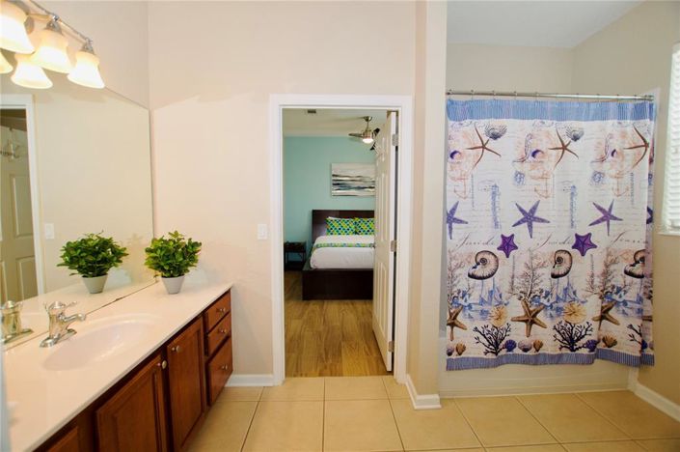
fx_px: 283
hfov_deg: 100.5
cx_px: 340
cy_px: 226
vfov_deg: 77.2
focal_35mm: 15
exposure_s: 1/80
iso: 400
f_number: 4.5
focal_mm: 10
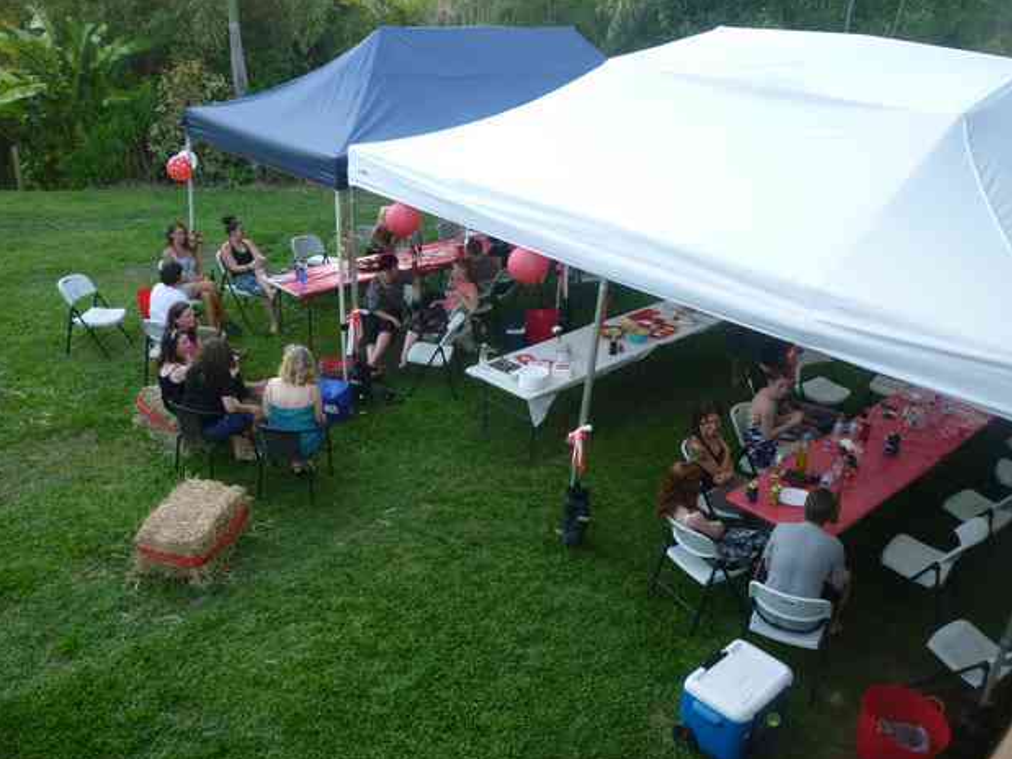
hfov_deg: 60.0
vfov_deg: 46.8
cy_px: 388
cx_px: 517
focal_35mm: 30
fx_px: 877
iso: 100
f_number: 3.3
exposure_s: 1/30
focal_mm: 5.2
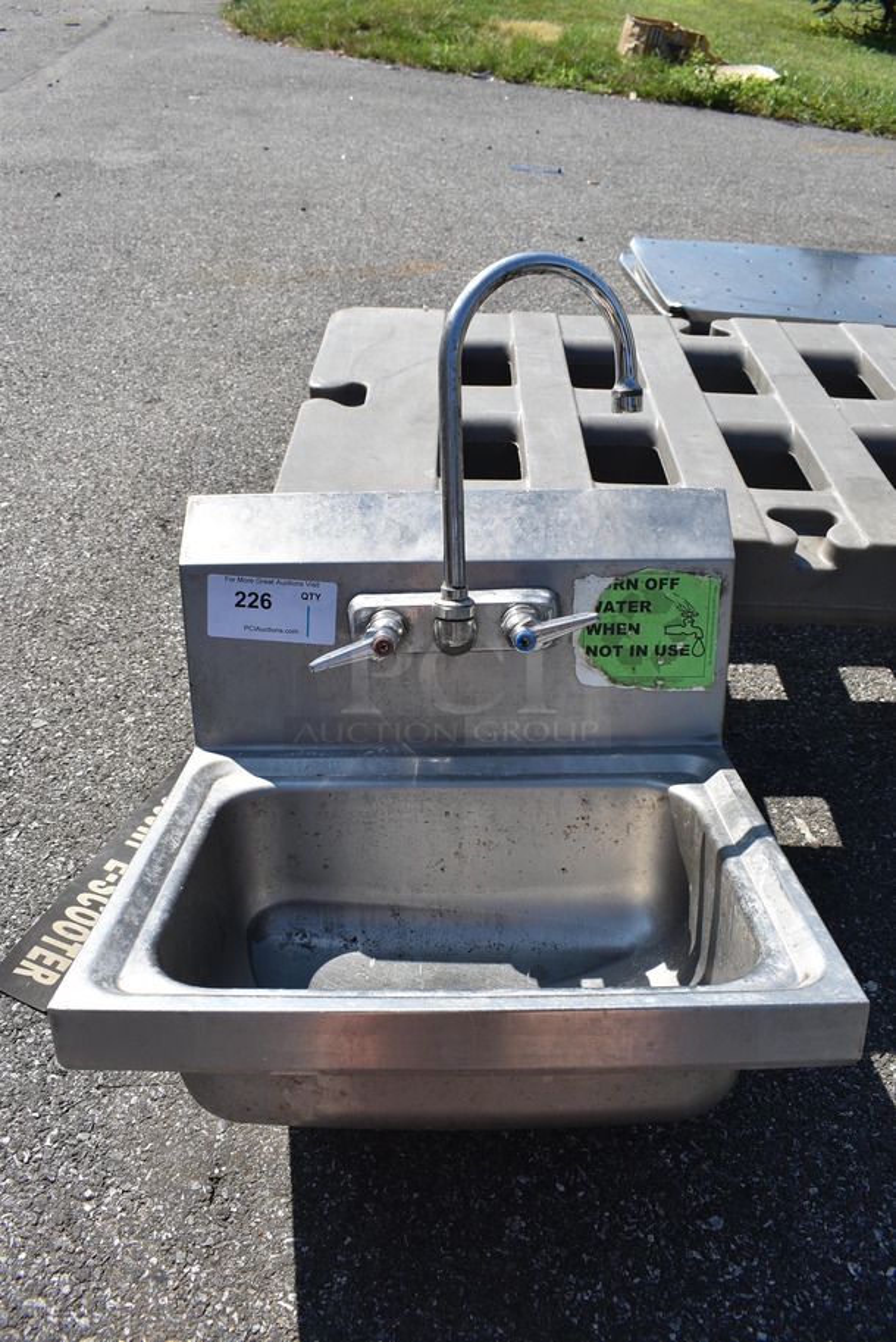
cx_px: 448
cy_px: 671
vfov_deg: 67.3
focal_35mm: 27
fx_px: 1006
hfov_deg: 48.0
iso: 200
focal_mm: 18
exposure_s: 1/500
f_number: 8
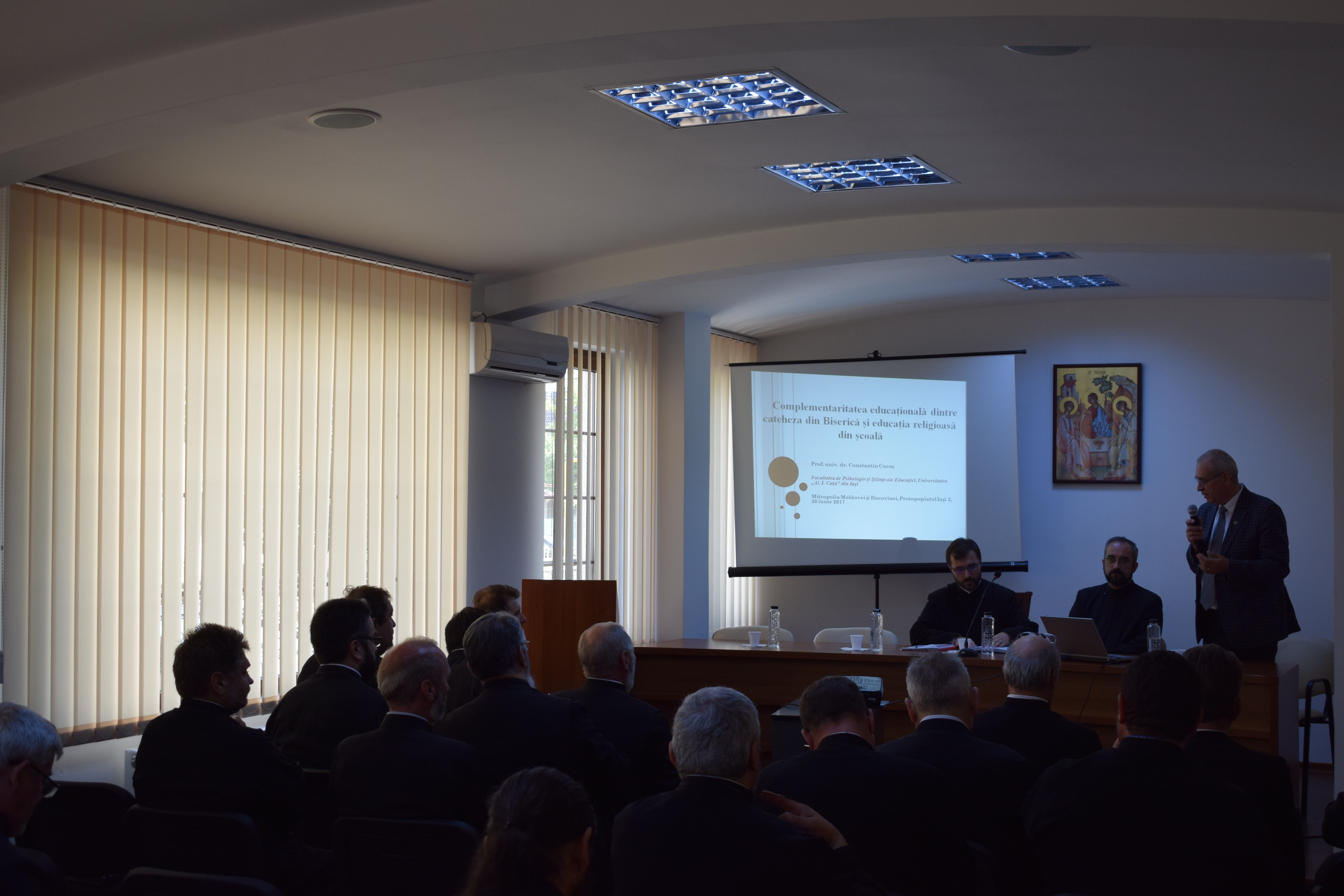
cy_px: 448
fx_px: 1736
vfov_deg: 28.9
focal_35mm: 46
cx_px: 672
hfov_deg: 42.3
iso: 400
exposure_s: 1/125
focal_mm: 31
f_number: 5.6
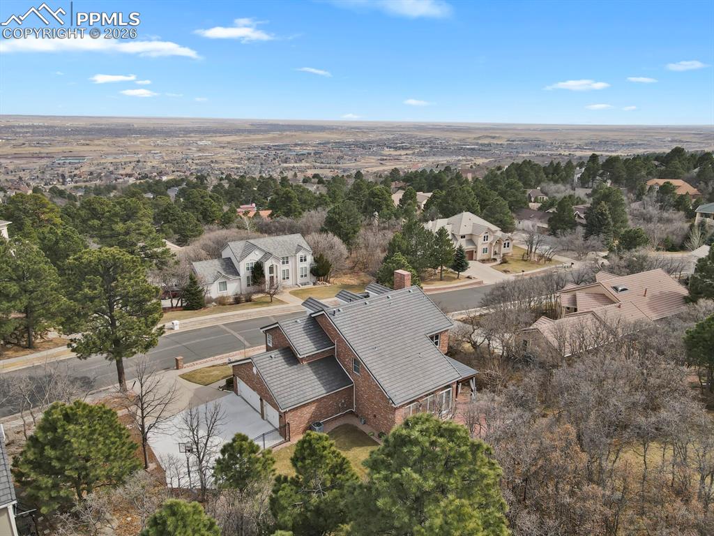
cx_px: 357
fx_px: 495
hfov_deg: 71.6
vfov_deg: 56.8
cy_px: 268
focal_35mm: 24
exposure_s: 1/400
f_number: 2.8
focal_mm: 4.5
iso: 100
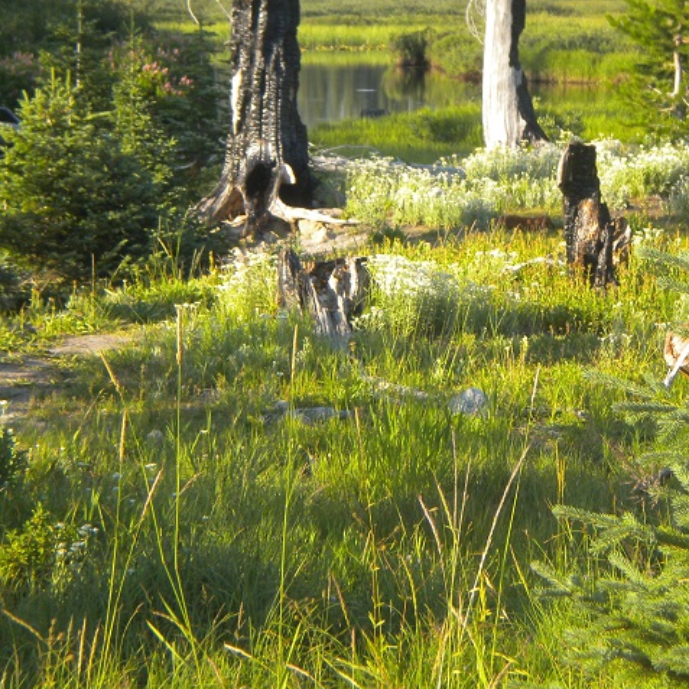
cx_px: 420
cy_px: 296
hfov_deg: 12.0
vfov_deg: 12.0
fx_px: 3288
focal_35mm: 146
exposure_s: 1/131
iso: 116
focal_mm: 18.9
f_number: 5.9
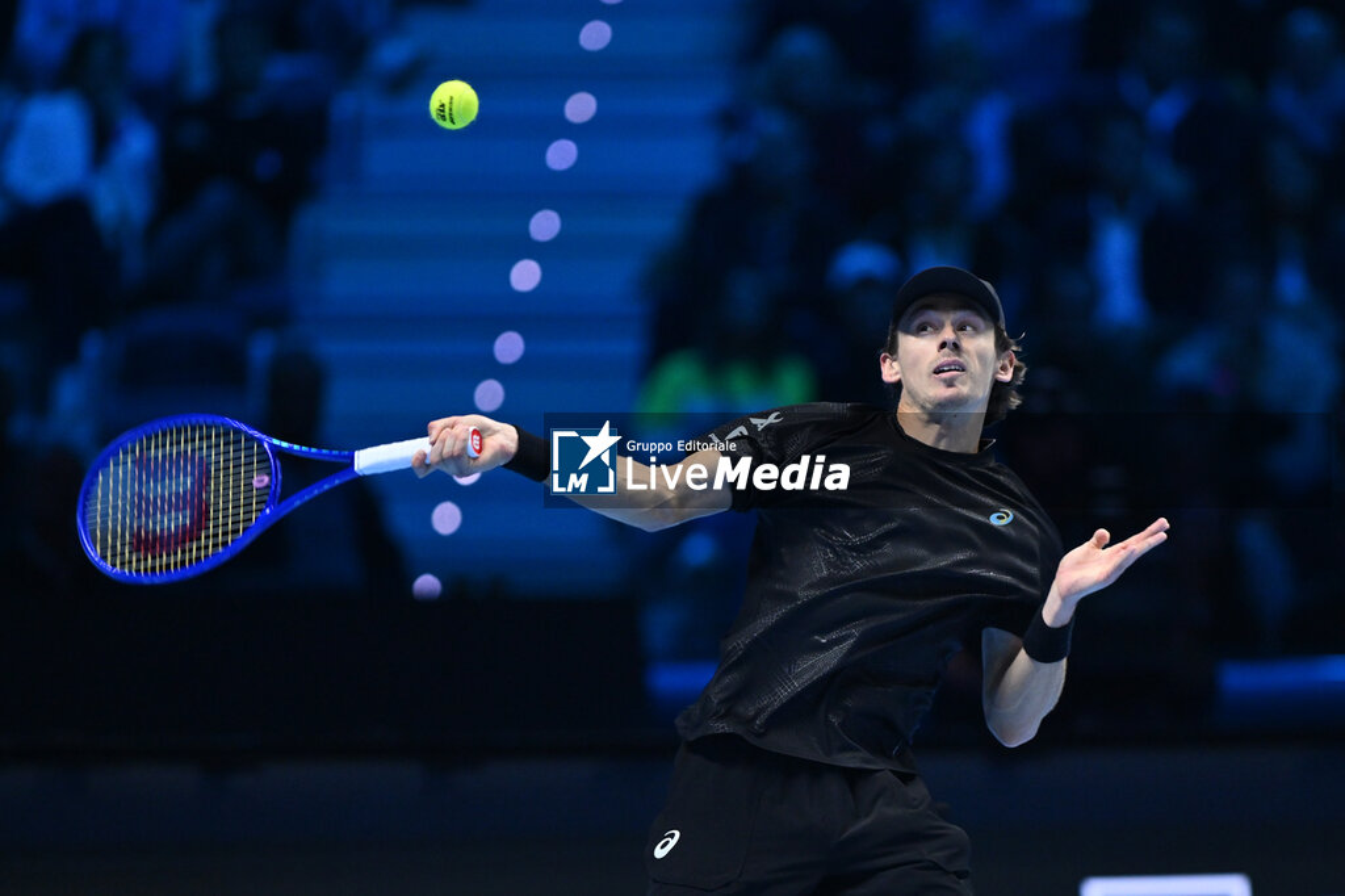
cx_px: 672
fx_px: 11204
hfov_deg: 6.9
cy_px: 448
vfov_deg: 4.6
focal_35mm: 300
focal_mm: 300
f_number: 3.2
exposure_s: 1/1600
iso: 2500
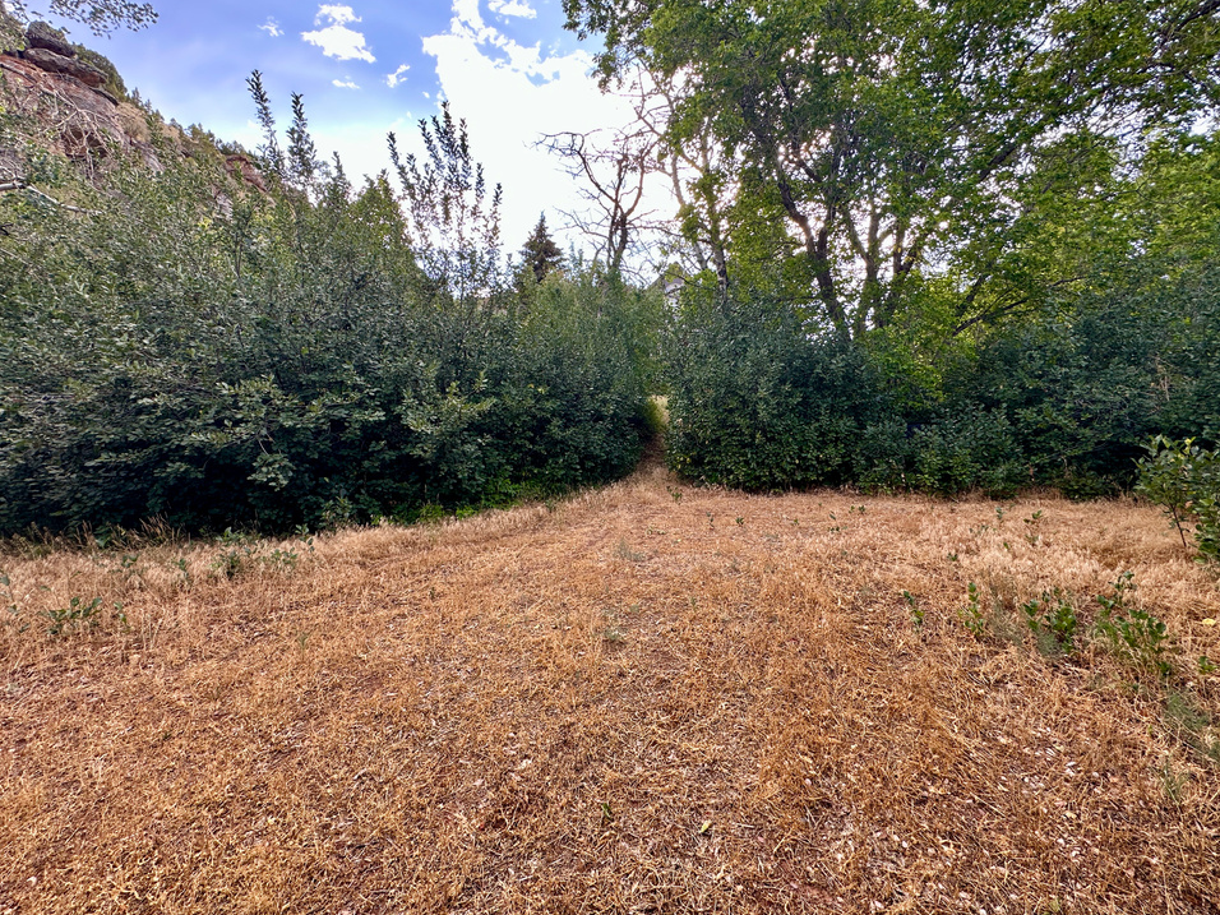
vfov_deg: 81.7
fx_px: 529
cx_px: 623
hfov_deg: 98.2
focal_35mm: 15
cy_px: 436
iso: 40
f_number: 2.2
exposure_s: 1/123
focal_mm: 2.22
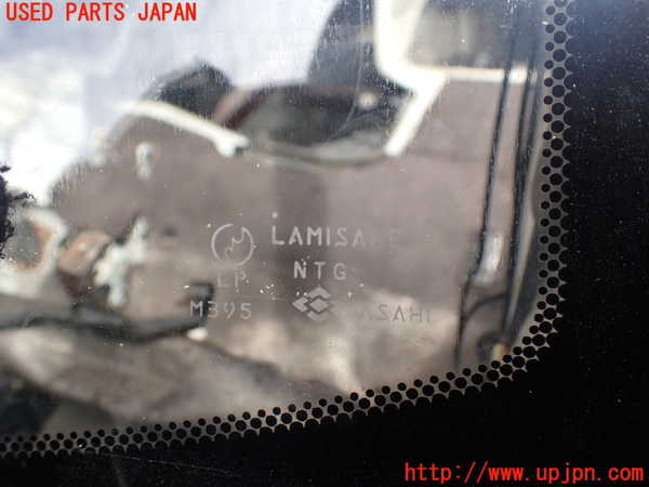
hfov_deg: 60.0
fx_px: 562
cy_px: 244
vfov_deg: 46.8
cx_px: 324
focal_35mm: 30
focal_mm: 5.4
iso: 100
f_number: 3.2
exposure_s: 1/250
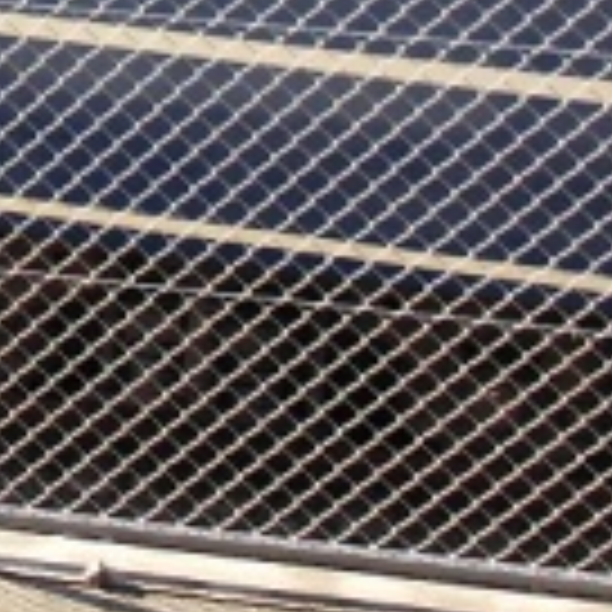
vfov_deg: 11.7
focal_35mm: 146
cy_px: -128
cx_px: -333
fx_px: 2920
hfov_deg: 11.4
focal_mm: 8.03
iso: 100
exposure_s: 1/125
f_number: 3.8
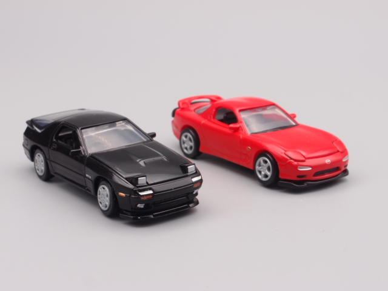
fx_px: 942
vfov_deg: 17.6
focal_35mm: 84
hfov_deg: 23.3
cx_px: 194
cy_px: 146
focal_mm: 18.15
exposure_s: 1/15
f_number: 8
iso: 100
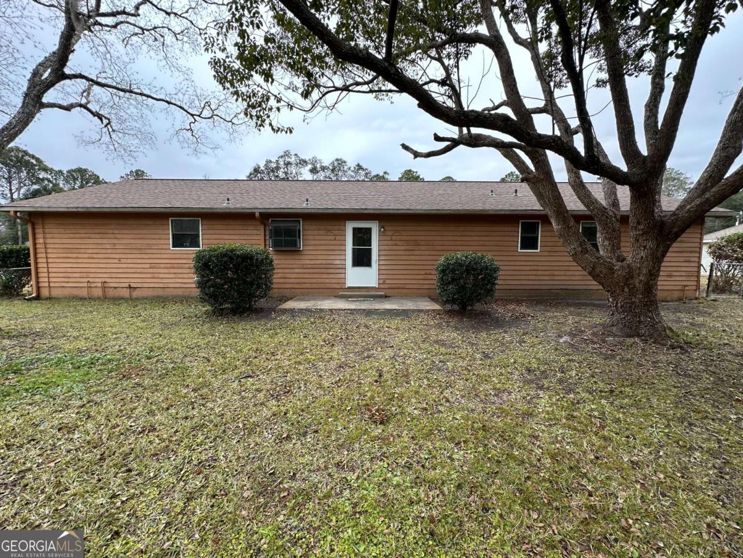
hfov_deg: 102.1
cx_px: 372
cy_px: 279
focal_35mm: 14
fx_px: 300
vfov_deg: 85.7
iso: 40
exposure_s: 1/175
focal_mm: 2.22
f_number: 2.2
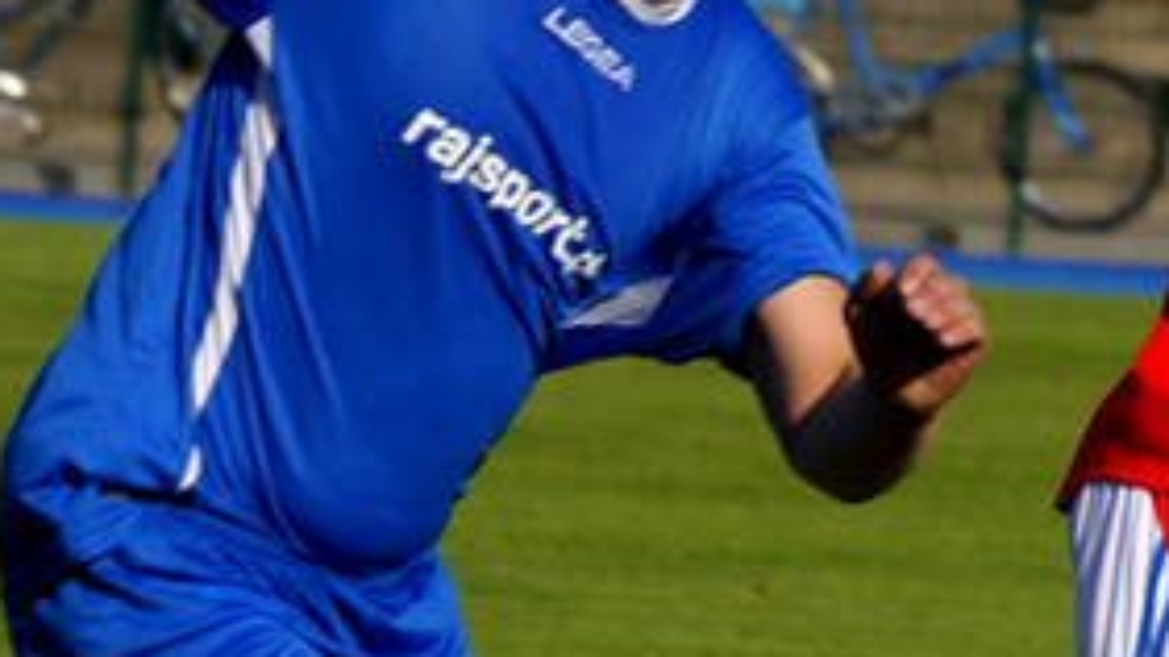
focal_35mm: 951
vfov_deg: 1.3
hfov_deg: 2.3
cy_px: 545
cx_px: 1077
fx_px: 29476
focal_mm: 200
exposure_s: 1/1250
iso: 200
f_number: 8
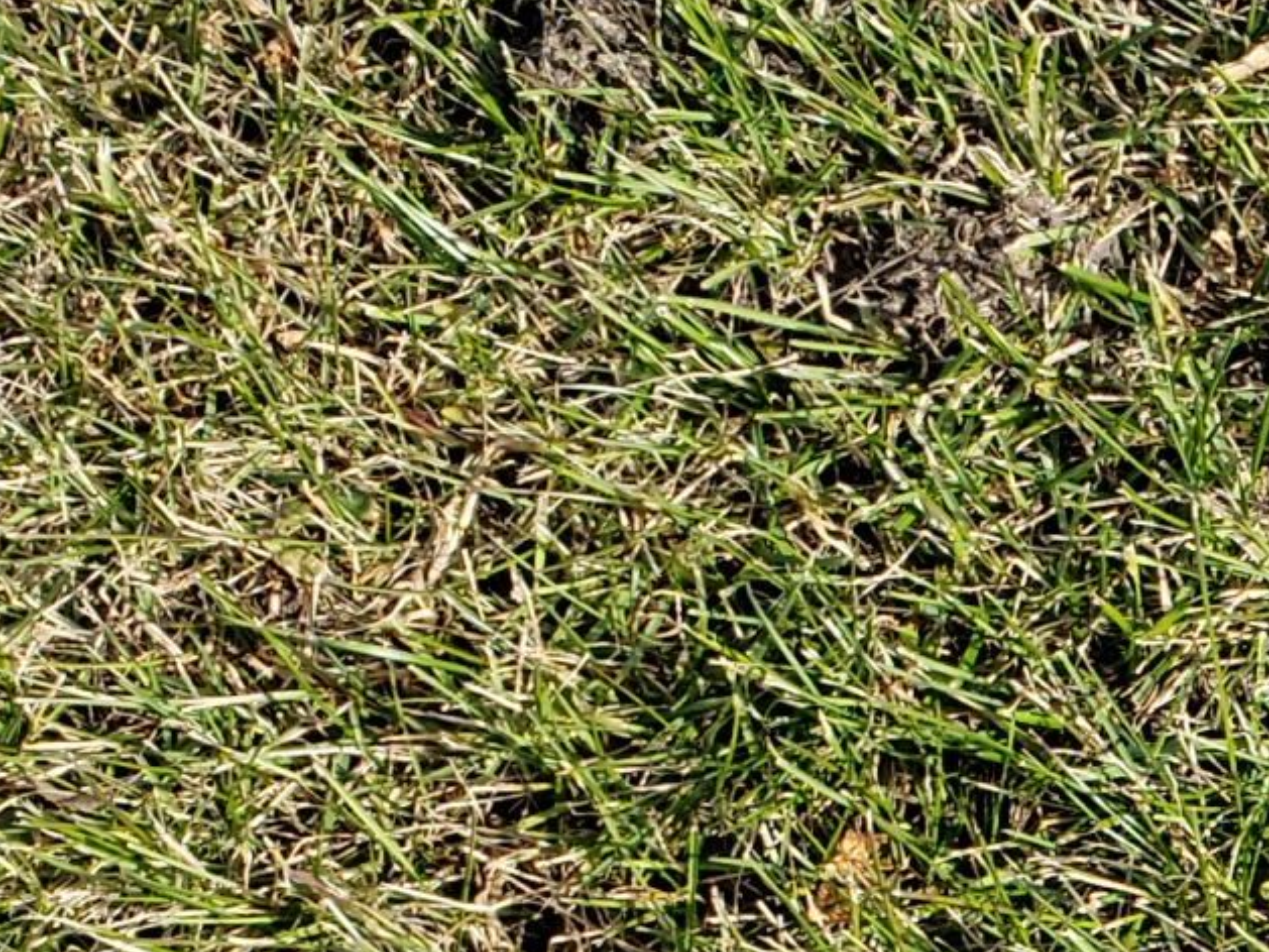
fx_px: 4363
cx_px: 2411
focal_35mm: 119
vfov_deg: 11.6
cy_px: 1654
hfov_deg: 14.3
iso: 50
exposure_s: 1/673
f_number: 2.4
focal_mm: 4.3
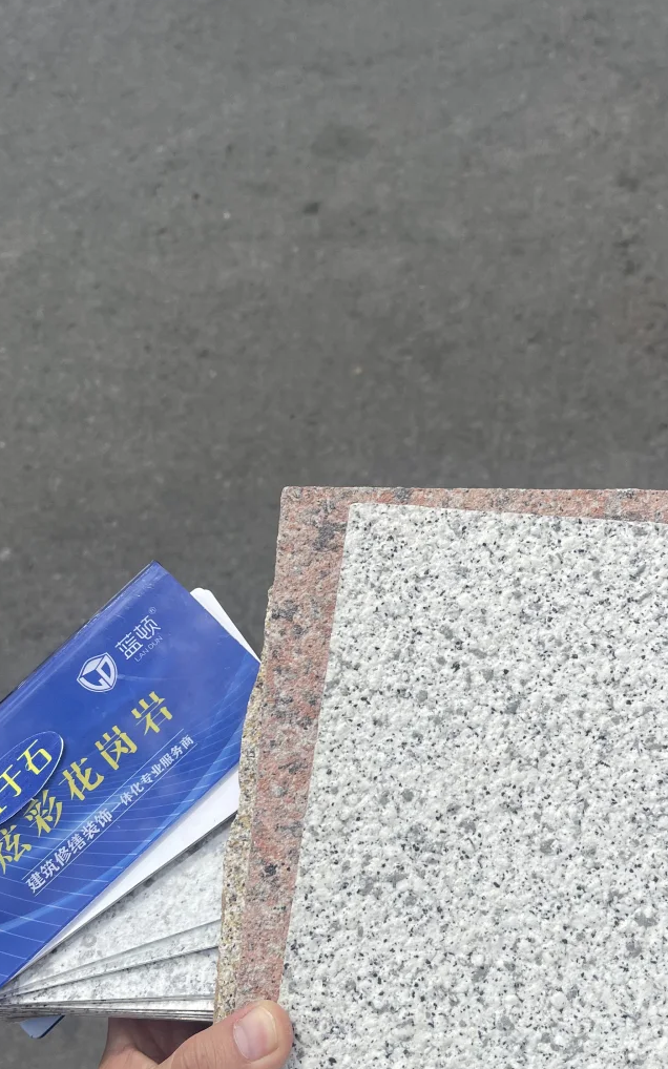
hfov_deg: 32.7
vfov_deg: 49.9
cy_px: 665
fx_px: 1136
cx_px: 394
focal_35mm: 39
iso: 32
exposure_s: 1/5618
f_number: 1.6
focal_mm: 5.1
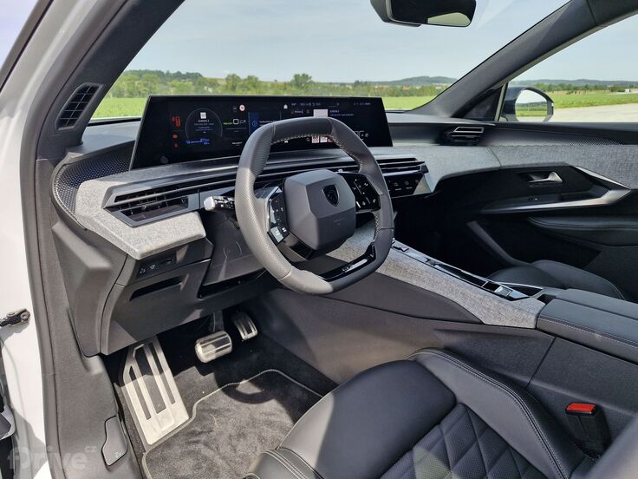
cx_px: 319
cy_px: 240
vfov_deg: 58.9
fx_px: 424
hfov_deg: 73.9
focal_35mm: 23
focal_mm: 5.54
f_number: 1.8
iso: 50
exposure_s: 1/492
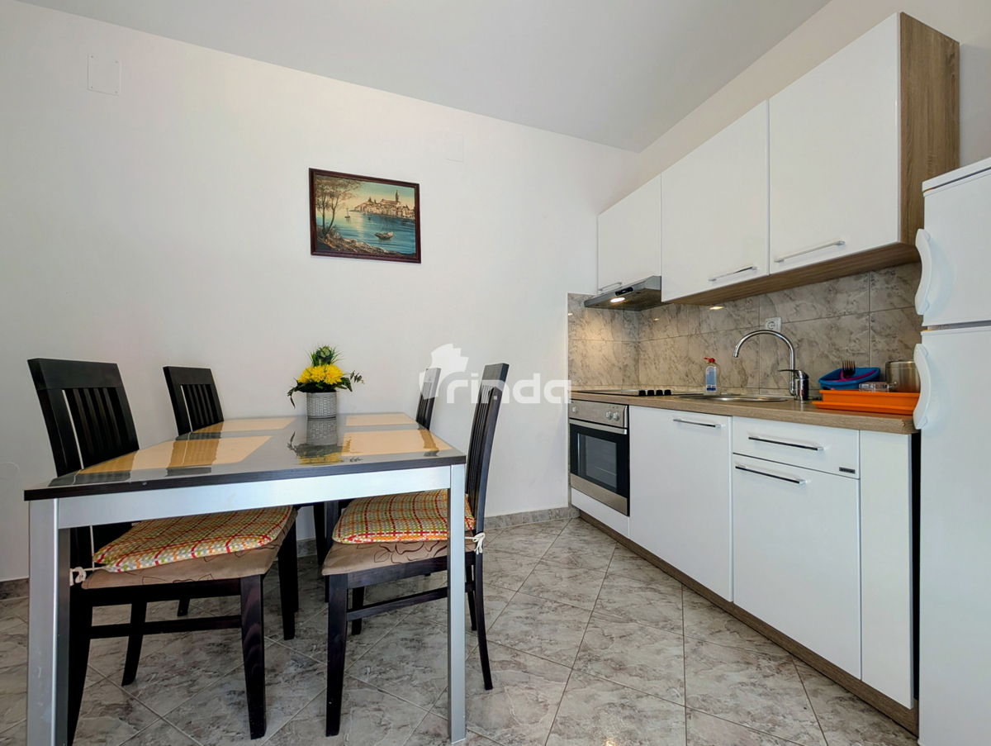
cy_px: 373
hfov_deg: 110.5
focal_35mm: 12
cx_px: 496
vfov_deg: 94.6
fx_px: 344
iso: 53
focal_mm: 2.02
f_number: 1.7
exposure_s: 1/25.6
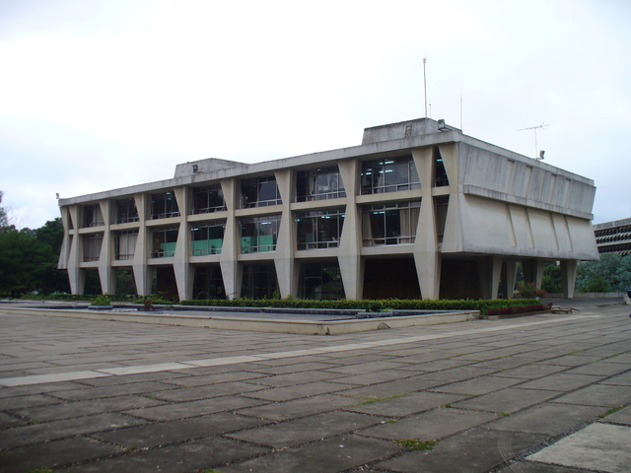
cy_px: 236
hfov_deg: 50.1
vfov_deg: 38.7
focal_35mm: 37
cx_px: 316
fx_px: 674
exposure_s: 1/250
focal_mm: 6.1
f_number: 2.8
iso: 64
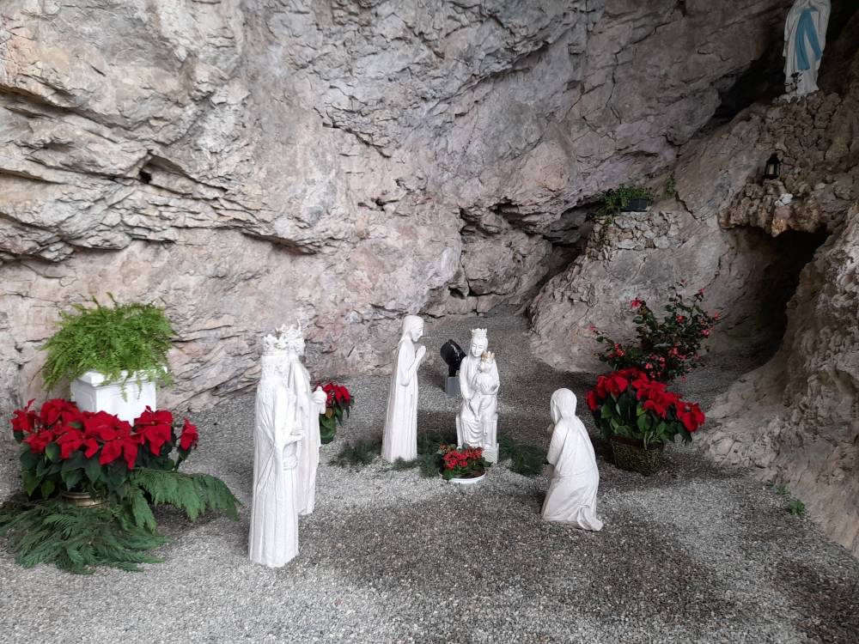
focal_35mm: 25
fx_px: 620
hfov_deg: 69.4
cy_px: 322
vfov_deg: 54.9
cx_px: 430
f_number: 2
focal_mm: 4.6
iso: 64
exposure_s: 1/50
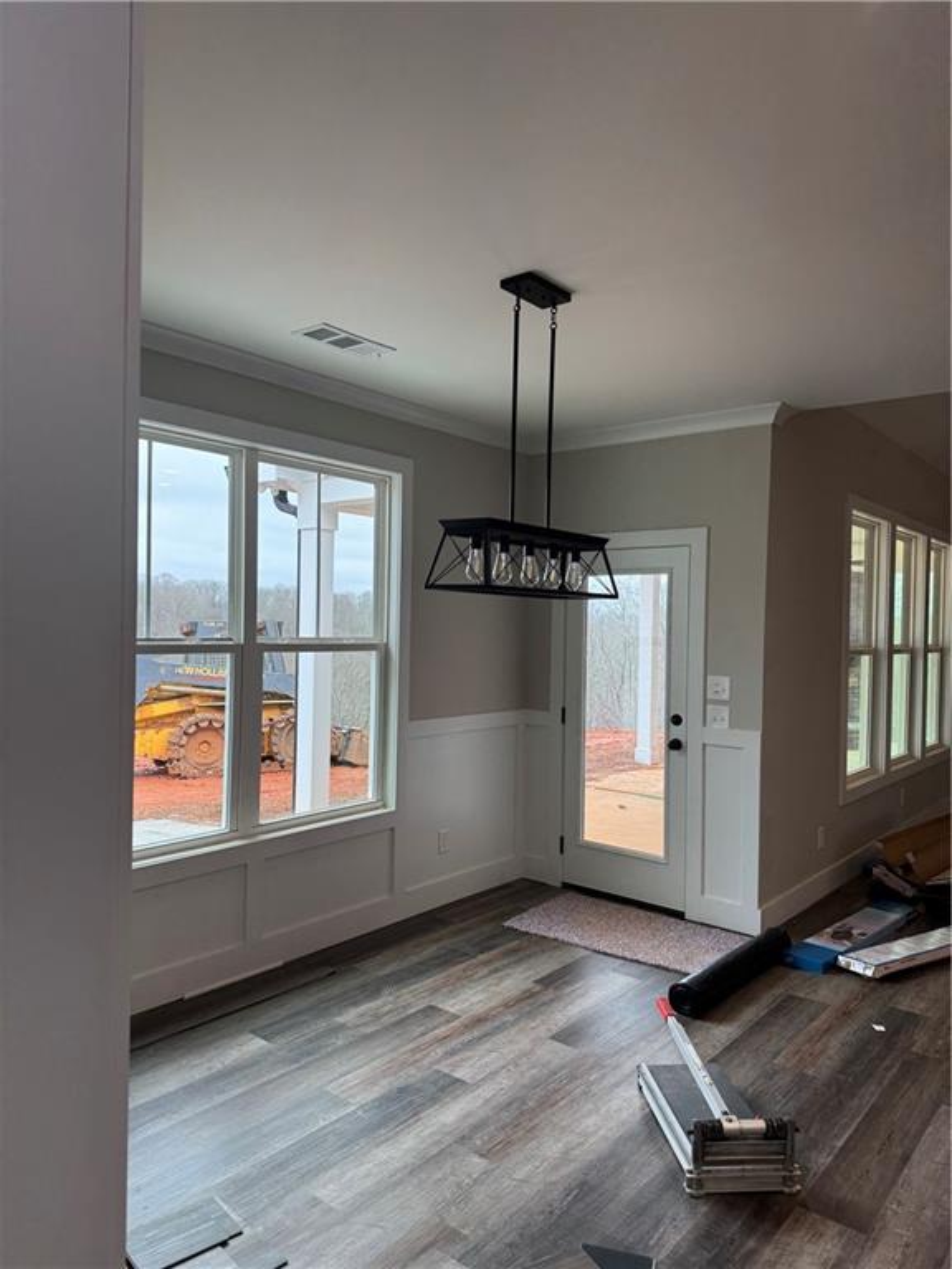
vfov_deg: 71.6
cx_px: 476
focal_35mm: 24
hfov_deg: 56.8
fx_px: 880
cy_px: 634
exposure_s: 1/150
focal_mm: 6.76
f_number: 1.78
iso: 80
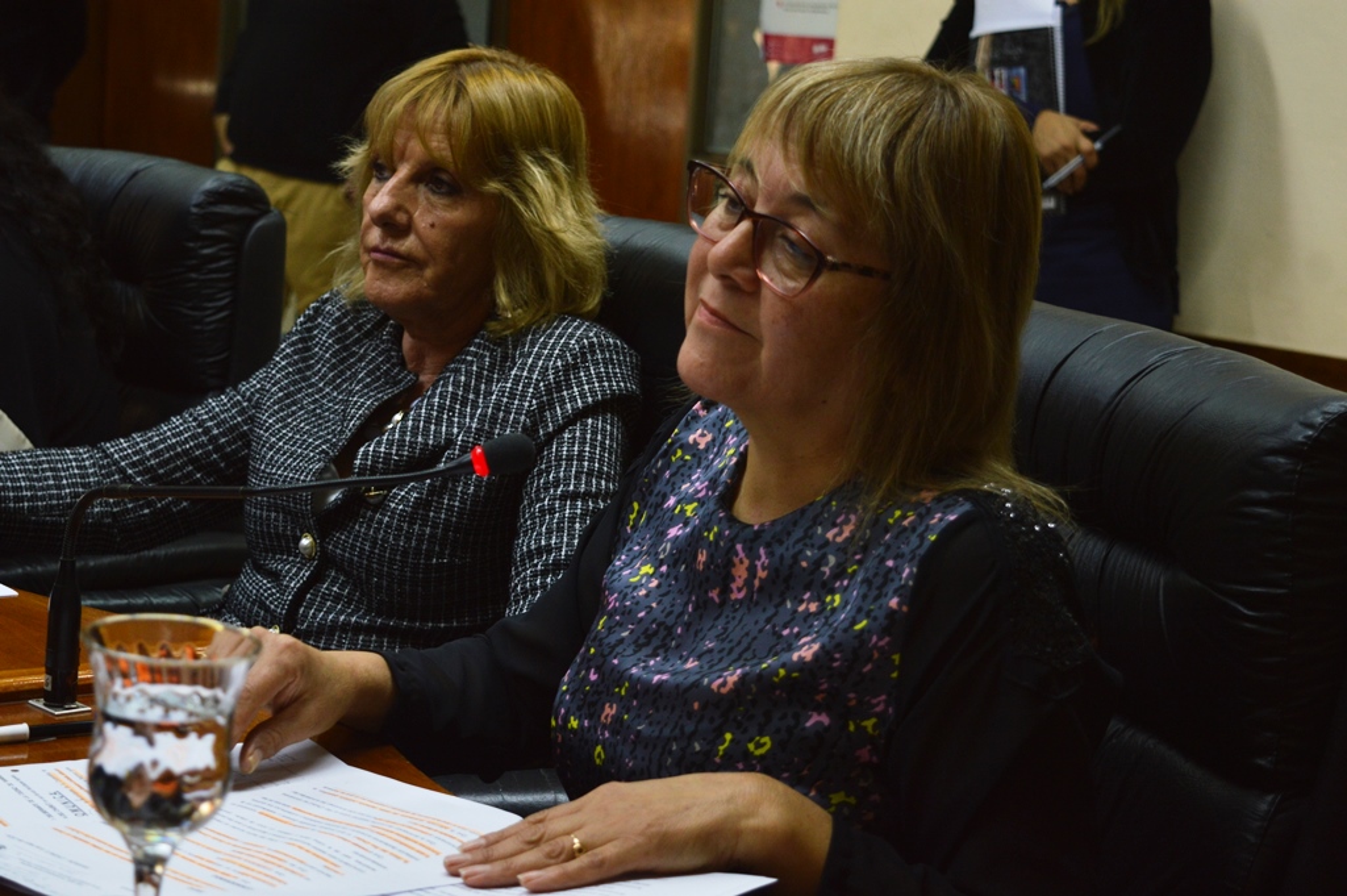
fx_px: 2692
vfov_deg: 18.9
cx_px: 674
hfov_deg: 28.1
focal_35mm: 72
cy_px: 448
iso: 400
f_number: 5.3
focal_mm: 48
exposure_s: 1/60
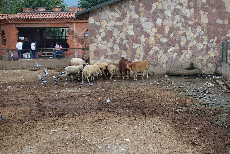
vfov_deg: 18.2
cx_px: 120
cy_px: 82
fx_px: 479
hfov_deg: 27.0
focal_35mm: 75
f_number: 4
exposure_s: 1/160
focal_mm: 25.7
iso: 125
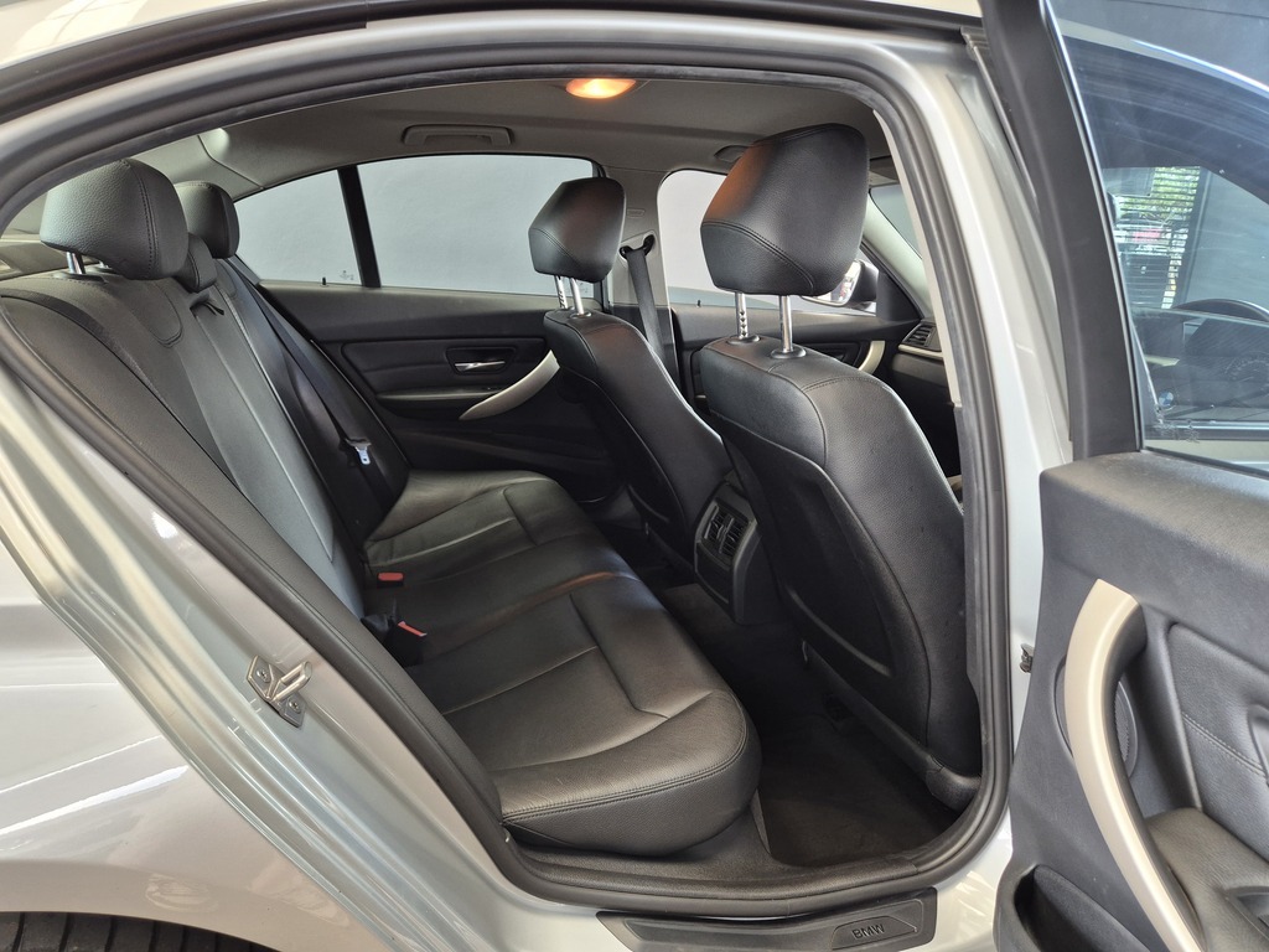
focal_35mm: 23
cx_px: 634
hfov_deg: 73.9
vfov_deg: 58.9
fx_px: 843
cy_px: 476
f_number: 1.8
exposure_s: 1/100
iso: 250
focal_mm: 5.4
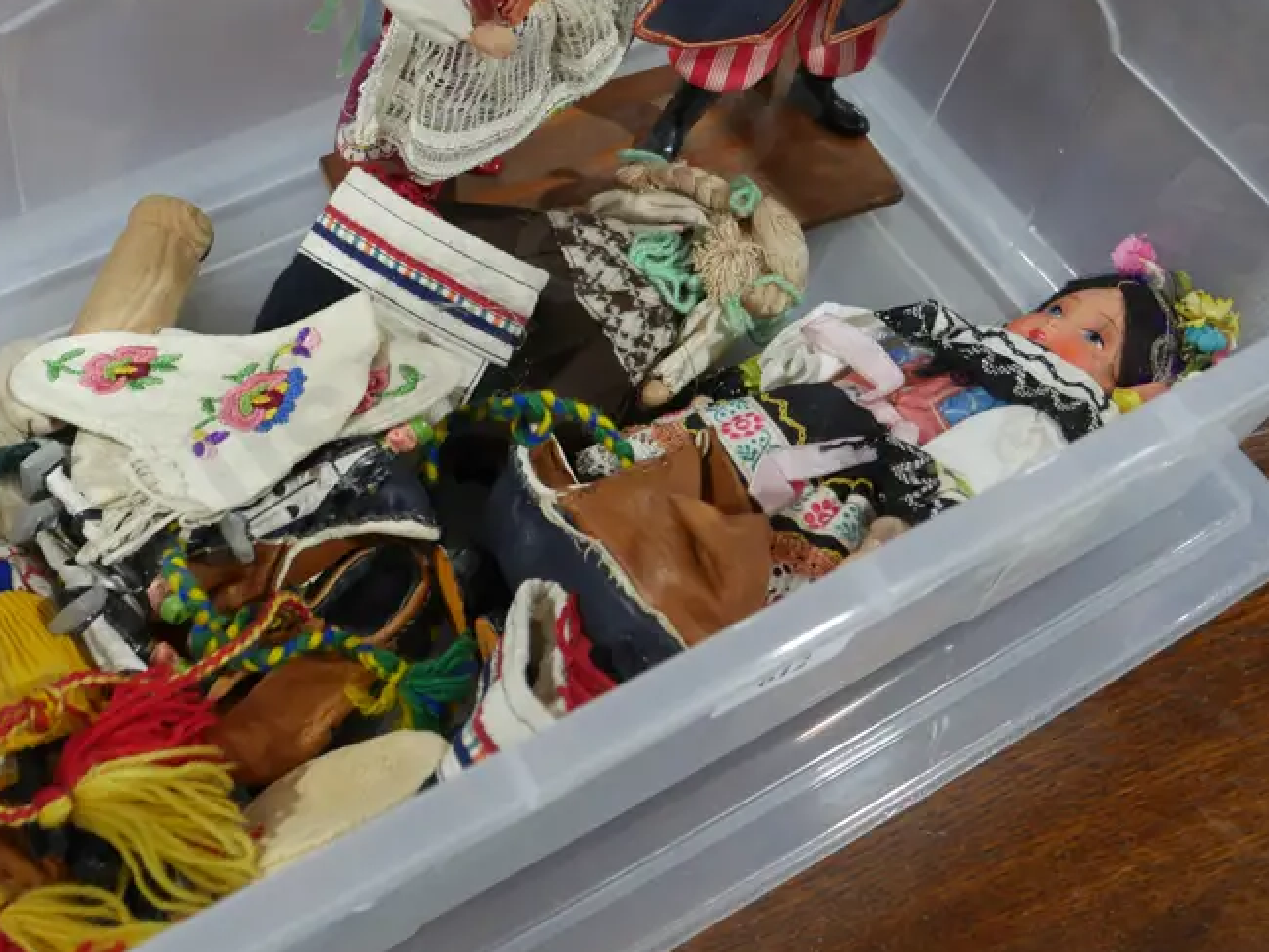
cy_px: 304
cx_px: 494
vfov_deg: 26.9
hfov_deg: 35.4
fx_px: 1980
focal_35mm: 54
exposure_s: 1/60
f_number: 4
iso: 640
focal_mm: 17
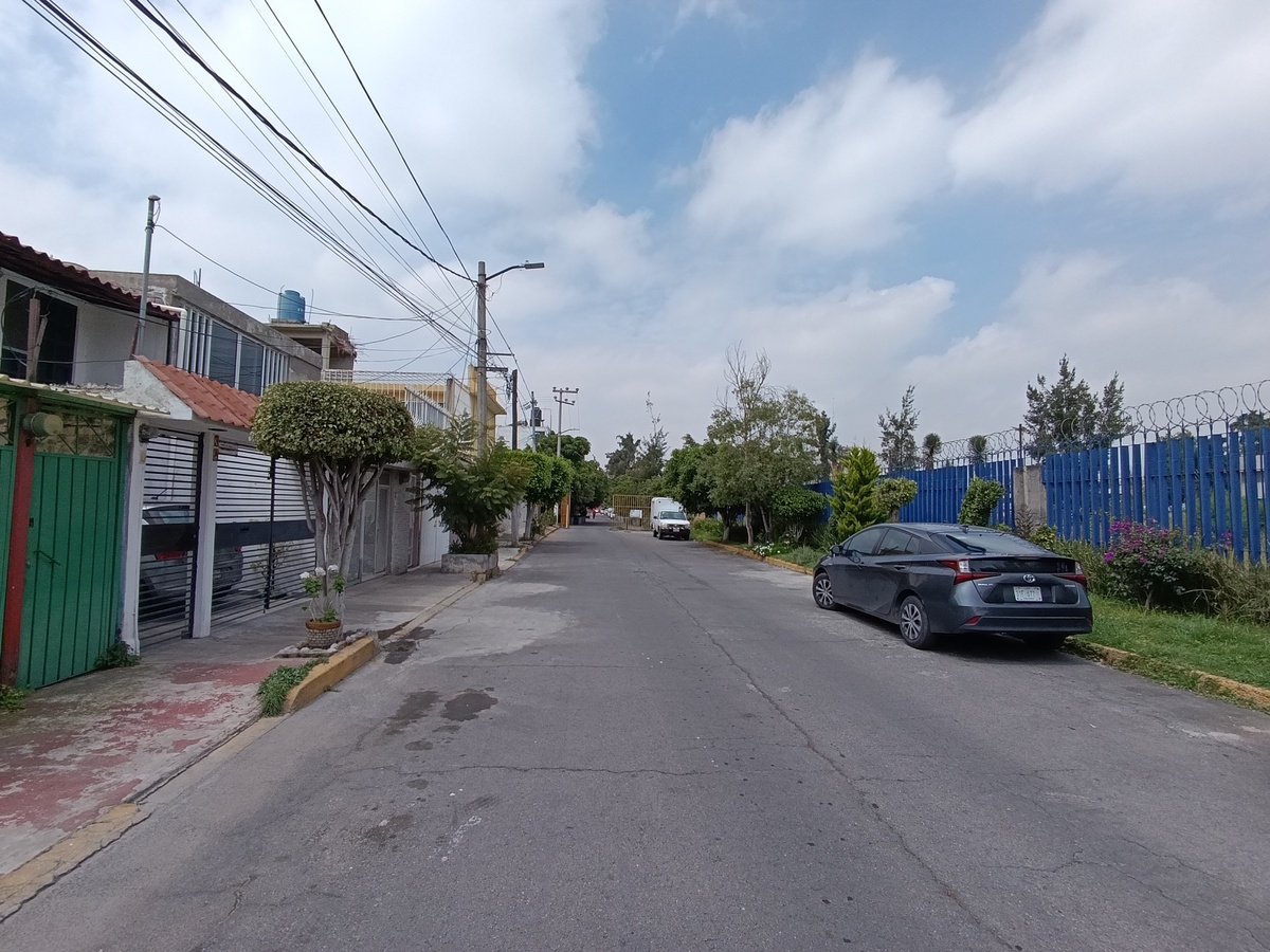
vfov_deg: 78.1
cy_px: 476
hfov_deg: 94.5
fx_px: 587
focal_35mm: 16
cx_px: 635
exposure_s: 1/1420
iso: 50
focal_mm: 1.65
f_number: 2.2
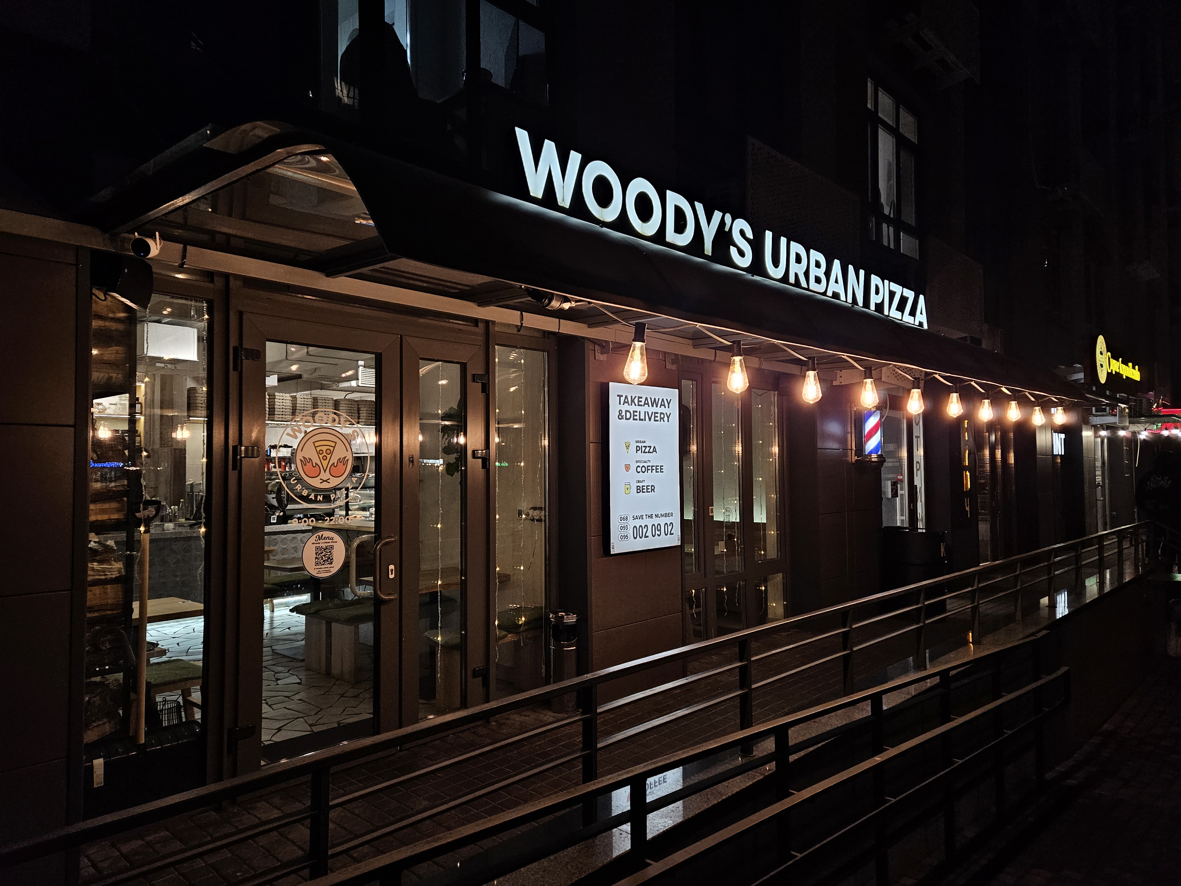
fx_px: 785
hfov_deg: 73.9
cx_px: 590
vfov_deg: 58.9
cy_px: 443
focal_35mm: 23
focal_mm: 5.4
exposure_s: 1/180
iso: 160
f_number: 1.8
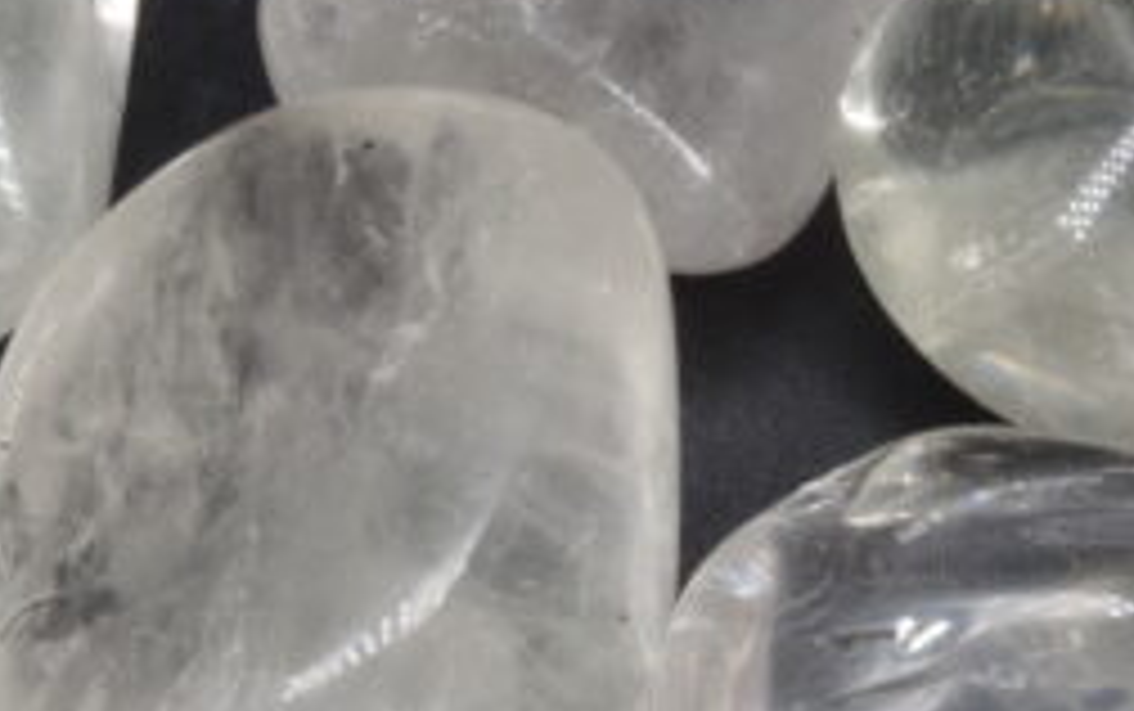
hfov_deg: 14.4
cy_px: 790
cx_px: 616
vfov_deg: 9.0
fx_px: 4485
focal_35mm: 145
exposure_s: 1/1.25
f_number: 5
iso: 100
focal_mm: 40
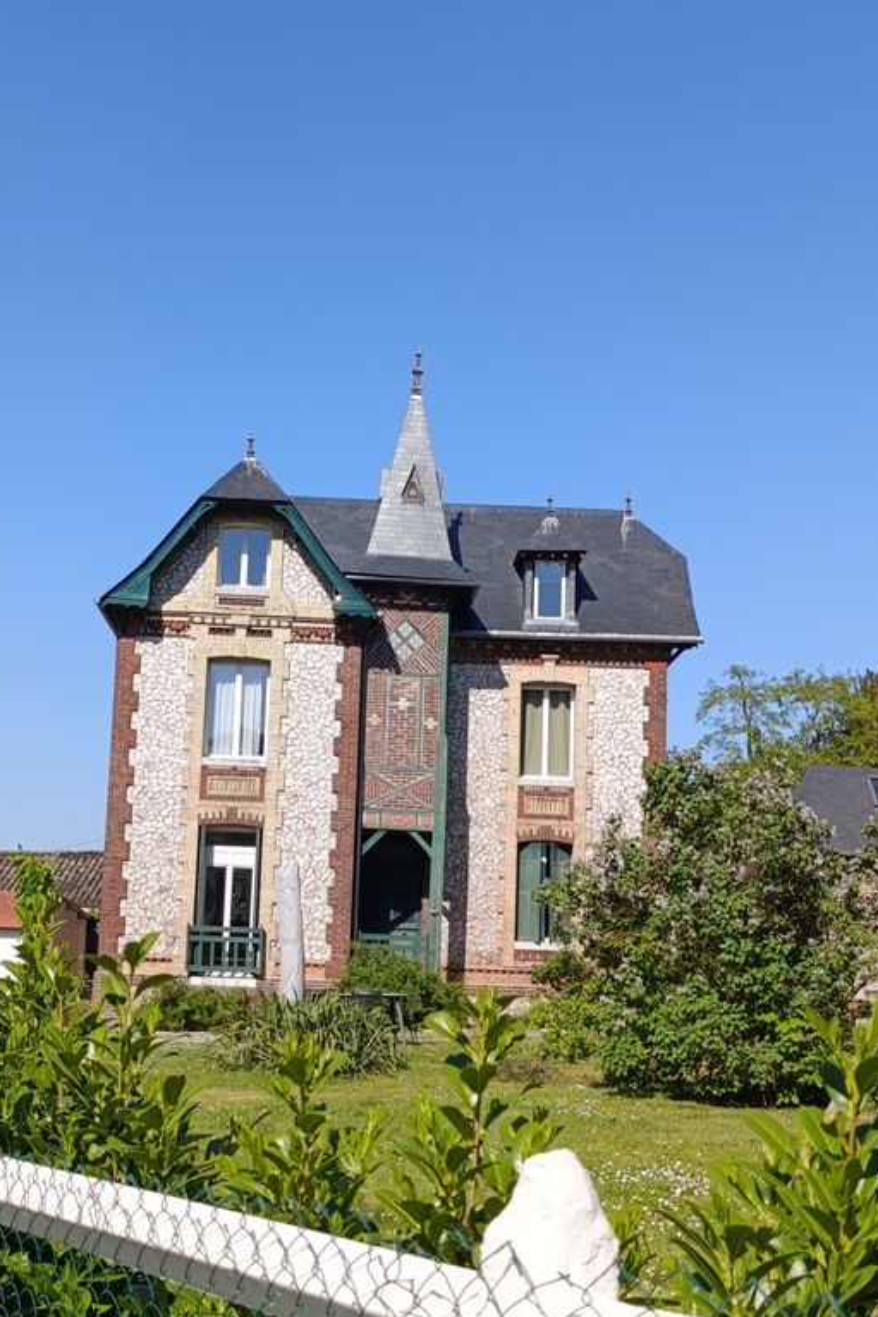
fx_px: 914
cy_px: 674
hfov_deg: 51.2
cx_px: 388
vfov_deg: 71.5
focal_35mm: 25
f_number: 1.6
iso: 50
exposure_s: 1/687
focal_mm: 6.14
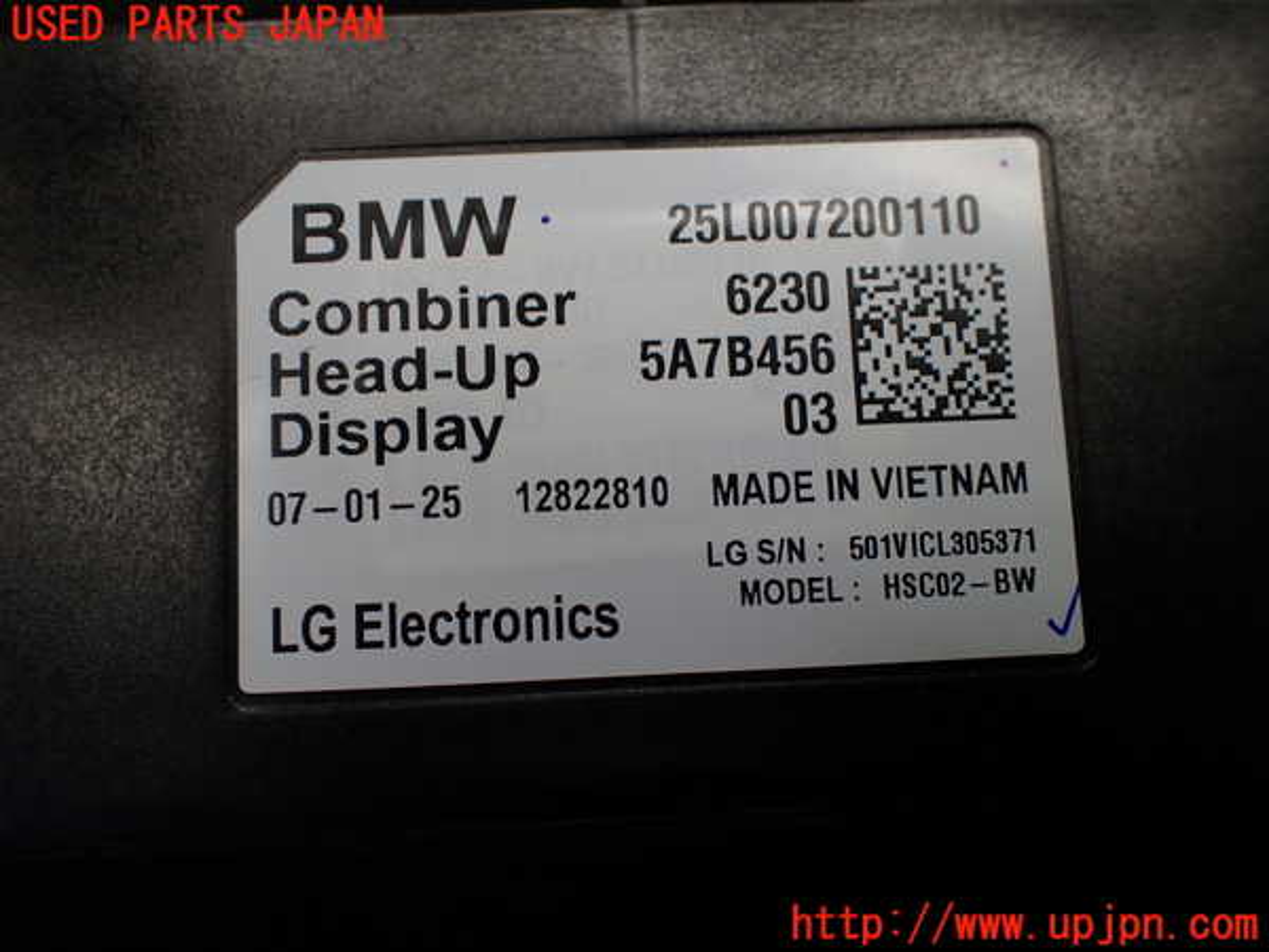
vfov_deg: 46.8
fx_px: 1100
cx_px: 634
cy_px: 476
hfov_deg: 60.0
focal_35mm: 30
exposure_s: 1/125
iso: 100
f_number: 2.3
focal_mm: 5.4
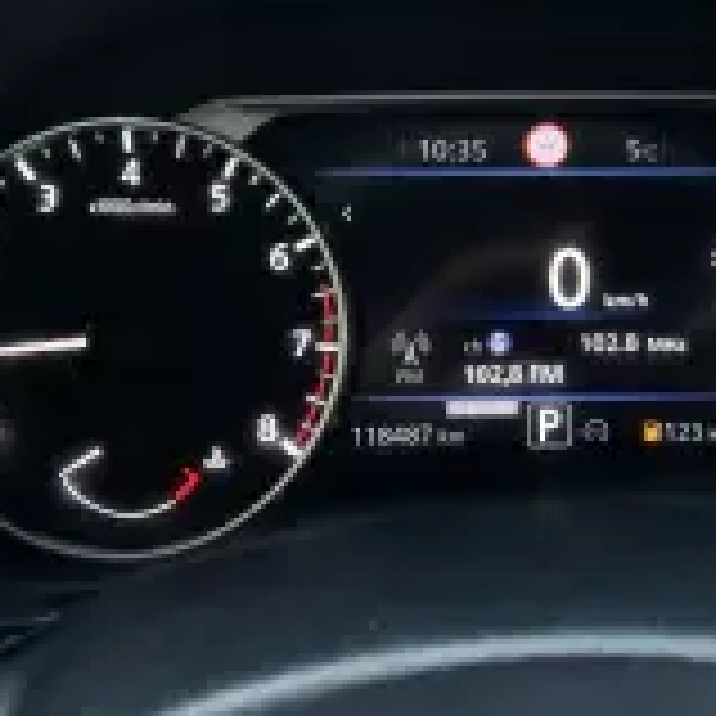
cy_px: 270
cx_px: 567
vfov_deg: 32.6
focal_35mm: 52
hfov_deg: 32.0
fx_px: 1217
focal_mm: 5.96
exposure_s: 1/71
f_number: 1.6
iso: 125
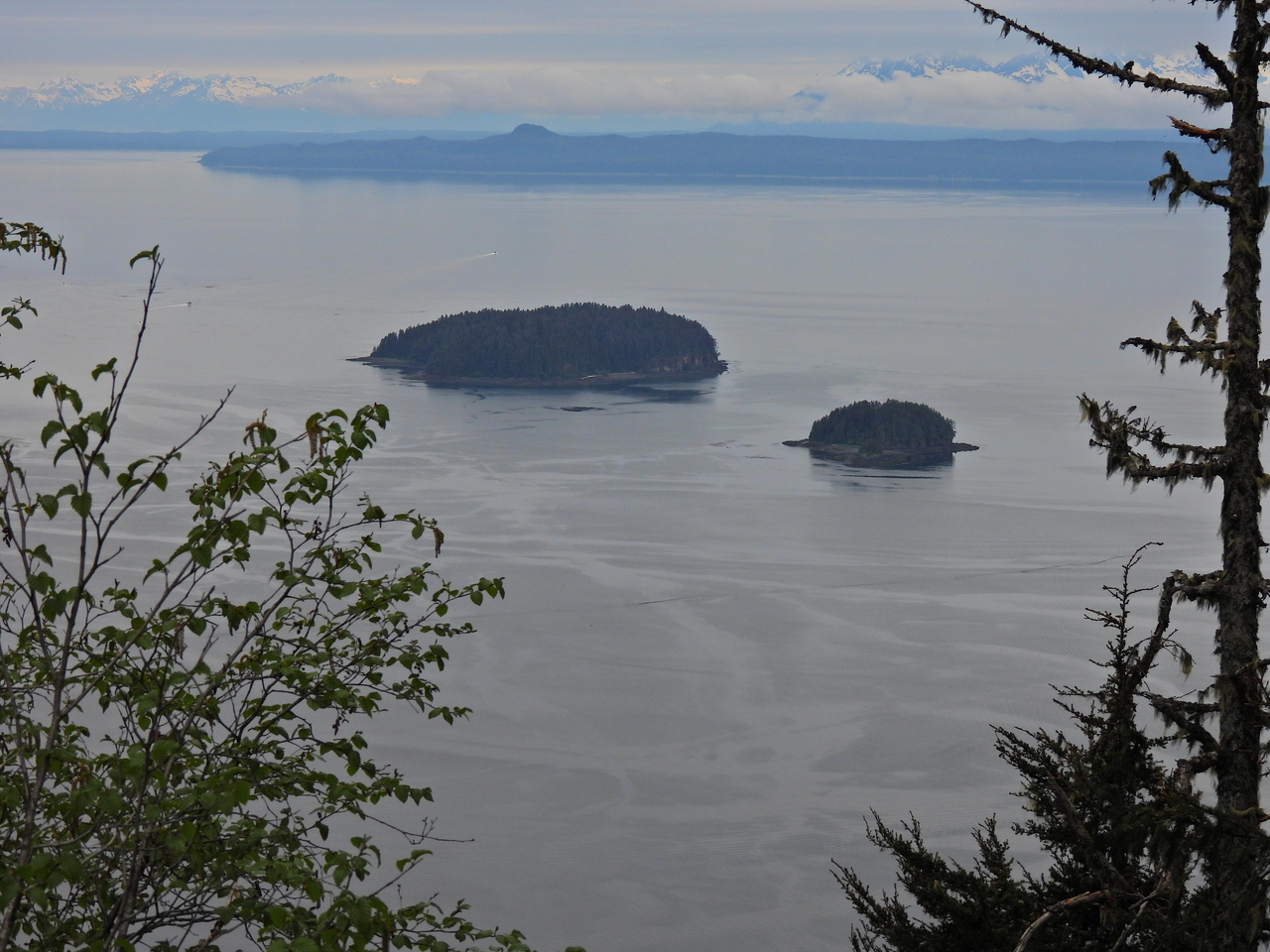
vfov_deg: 12.9
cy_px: 476
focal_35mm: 115
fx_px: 4219
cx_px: 635
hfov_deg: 17.1
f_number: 4
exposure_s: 1/1000
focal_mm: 20.5
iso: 100
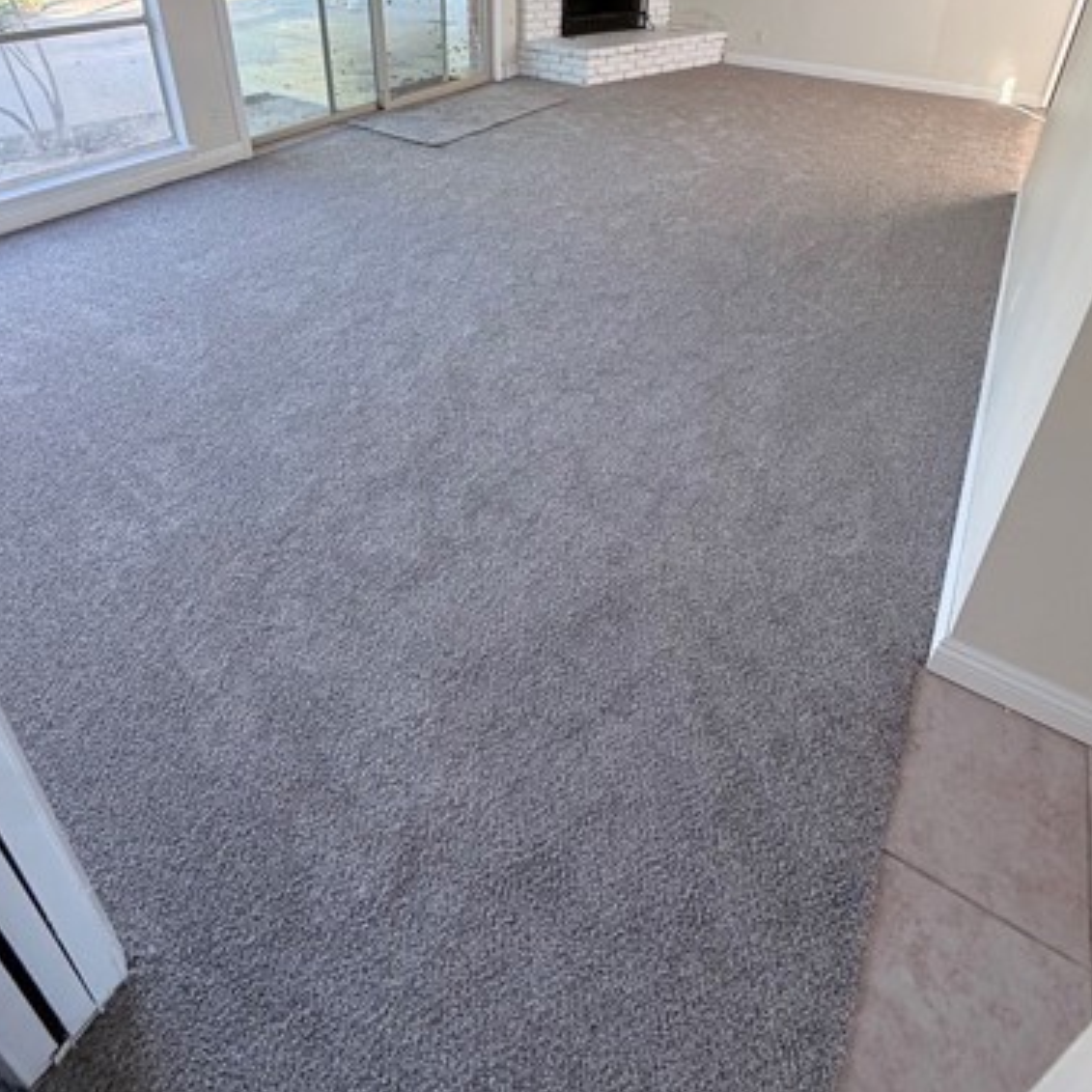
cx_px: 556
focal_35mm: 21
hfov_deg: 72.1
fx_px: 749
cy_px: 290
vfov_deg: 68.1
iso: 125
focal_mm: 2.22
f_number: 2.2
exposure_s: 1/99
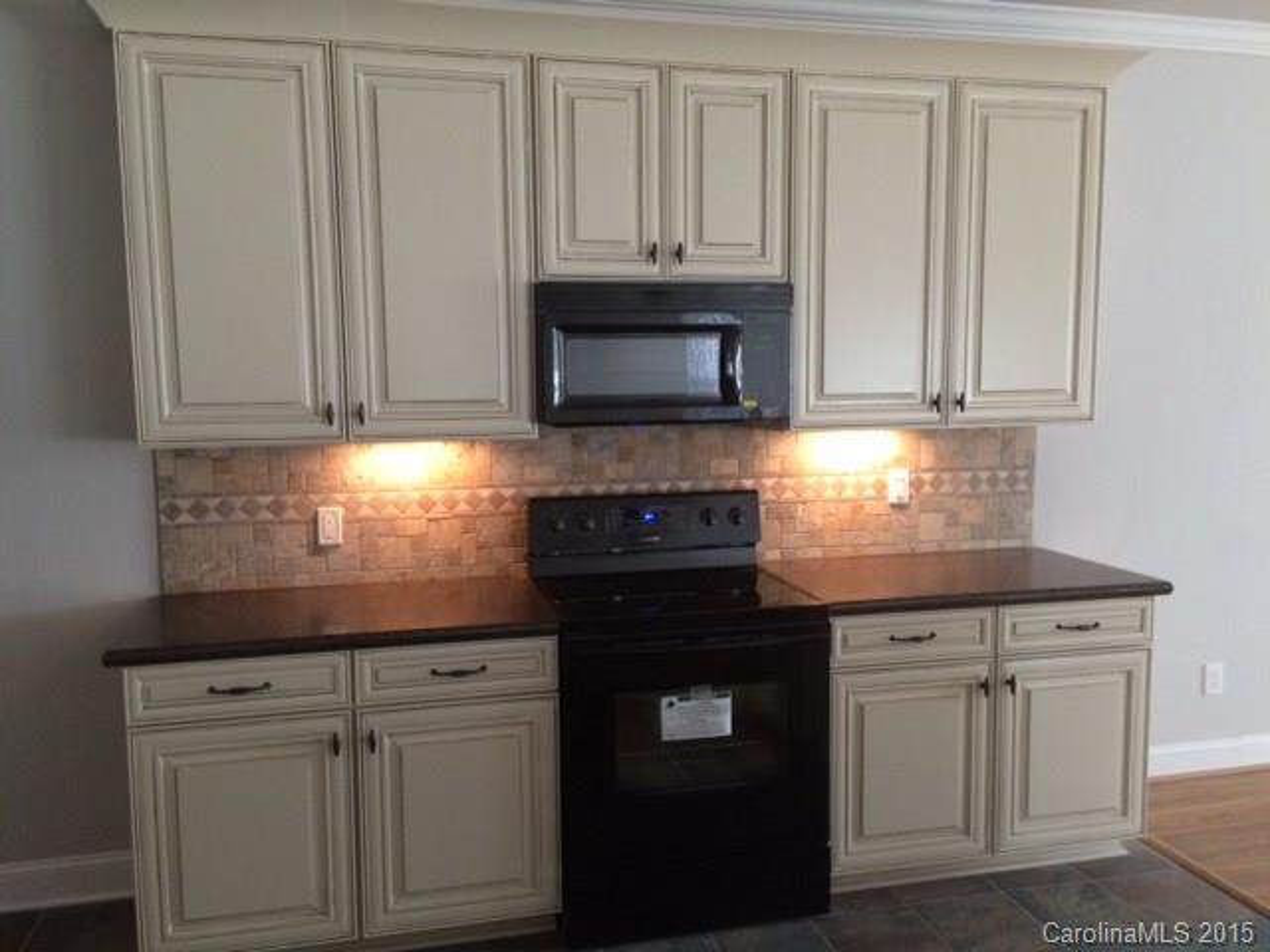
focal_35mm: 29
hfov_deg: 61.7
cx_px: 635
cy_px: 476
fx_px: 1064
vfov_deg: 48.2
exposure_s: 1/30
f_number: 2.2
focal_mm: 4.15
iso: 160
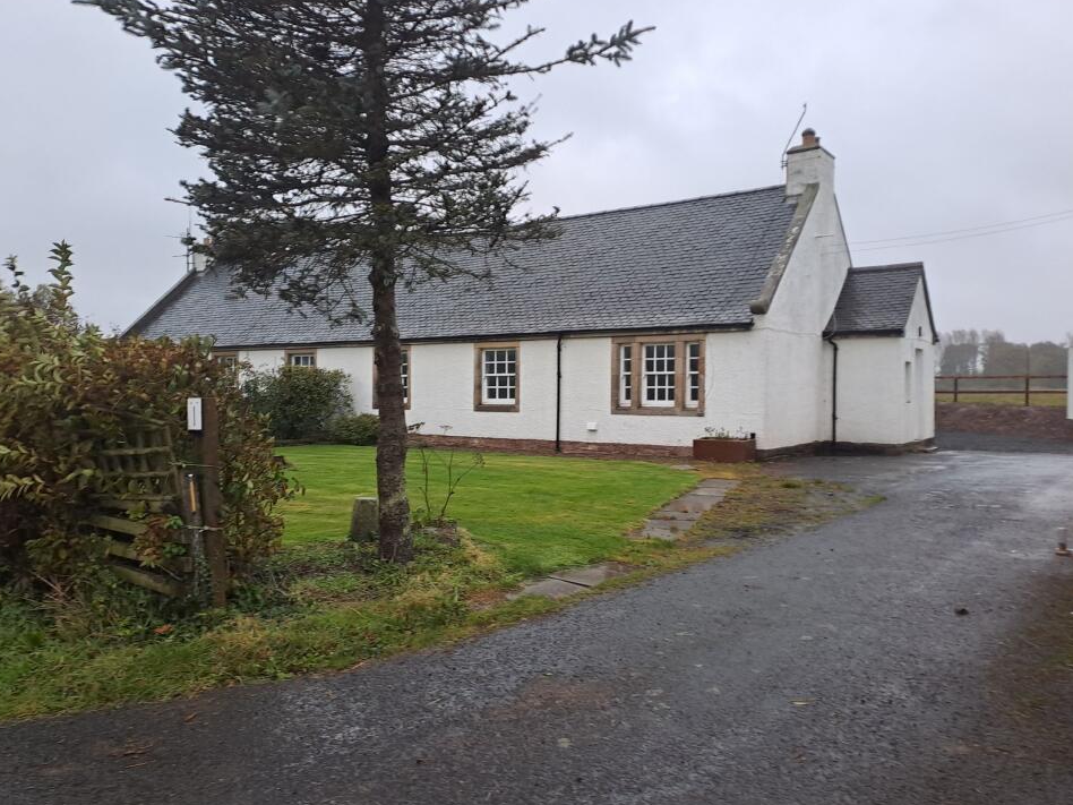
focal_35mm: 27
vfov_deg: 51.3
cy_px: 384
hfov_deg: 65.3
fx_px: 837
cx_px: 525
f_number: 1.8
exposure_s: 1/50
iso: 64
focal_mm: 4.65
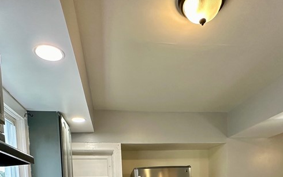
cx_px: 147
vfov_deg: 33.4
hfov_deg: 61.2
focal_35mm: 31
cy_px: 210
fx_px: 239
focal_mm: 2.22
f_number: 2.2
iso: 250
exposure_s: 1/120
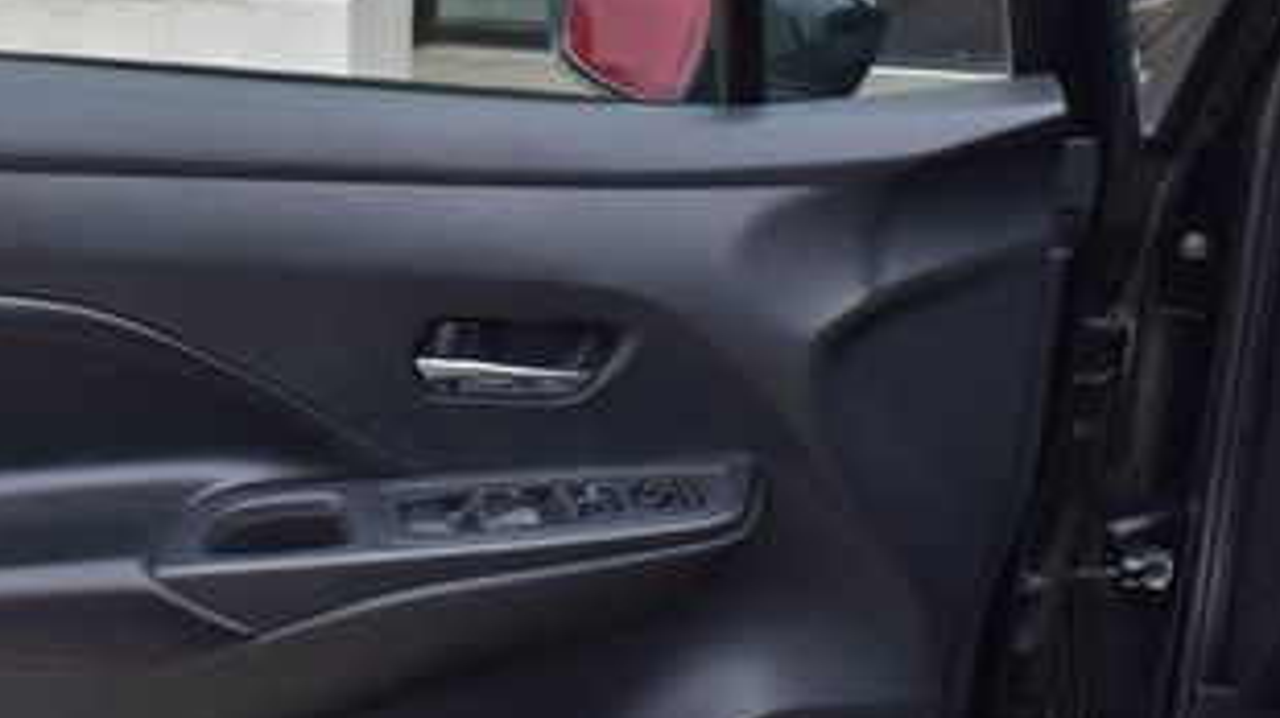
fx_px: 2309
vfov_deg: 17.7
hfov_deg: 30.4
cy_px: 301
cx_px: 314
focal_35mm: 68
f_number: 9
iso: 400
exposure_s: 1/160
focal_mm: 21
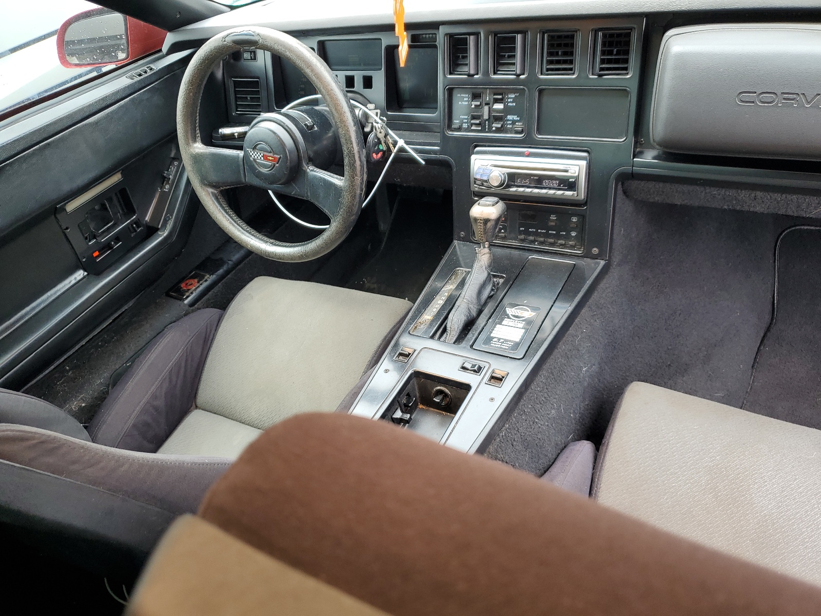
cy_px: 308
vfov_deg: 53.1
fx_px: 617
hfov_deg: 67.3
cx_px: 410
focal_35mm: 26
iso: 50
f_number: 1.5
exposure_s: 1/143
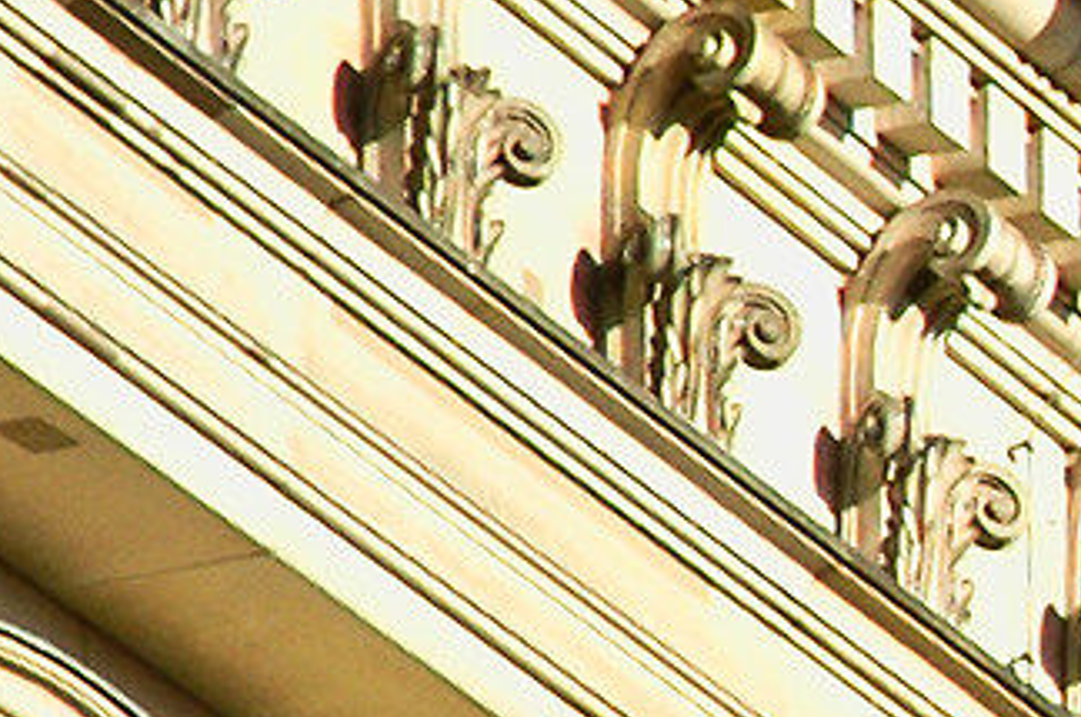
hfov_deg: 2.6
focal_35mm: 778
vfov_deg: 1.8
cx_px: 3690
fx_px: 23327
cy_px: 639
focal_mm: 70
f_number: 9
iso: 200
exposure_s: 1/320
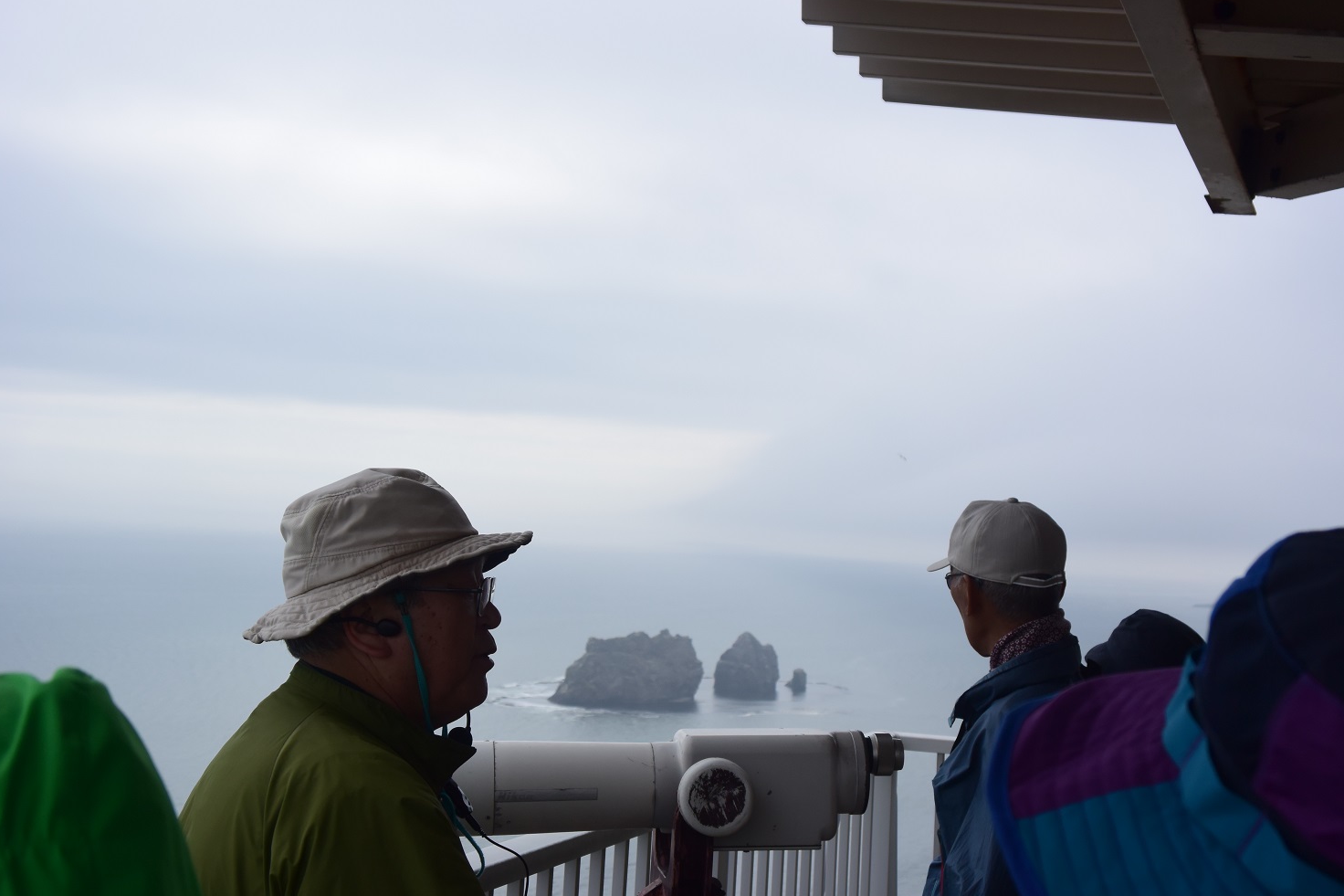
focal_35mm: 54
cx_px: 677
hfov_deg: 36.9
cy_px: 454
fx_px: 2016
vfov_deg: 25.1
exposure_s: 1/800
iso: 160
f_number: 5
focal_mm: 19.7
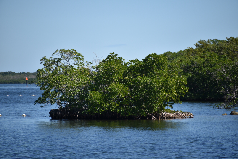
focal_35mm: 300
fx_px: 1984
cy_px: 80
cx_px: 119
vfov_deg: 4.6
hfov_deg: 6.9
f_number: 5.6
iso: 160
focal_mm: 300
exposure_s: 1/640
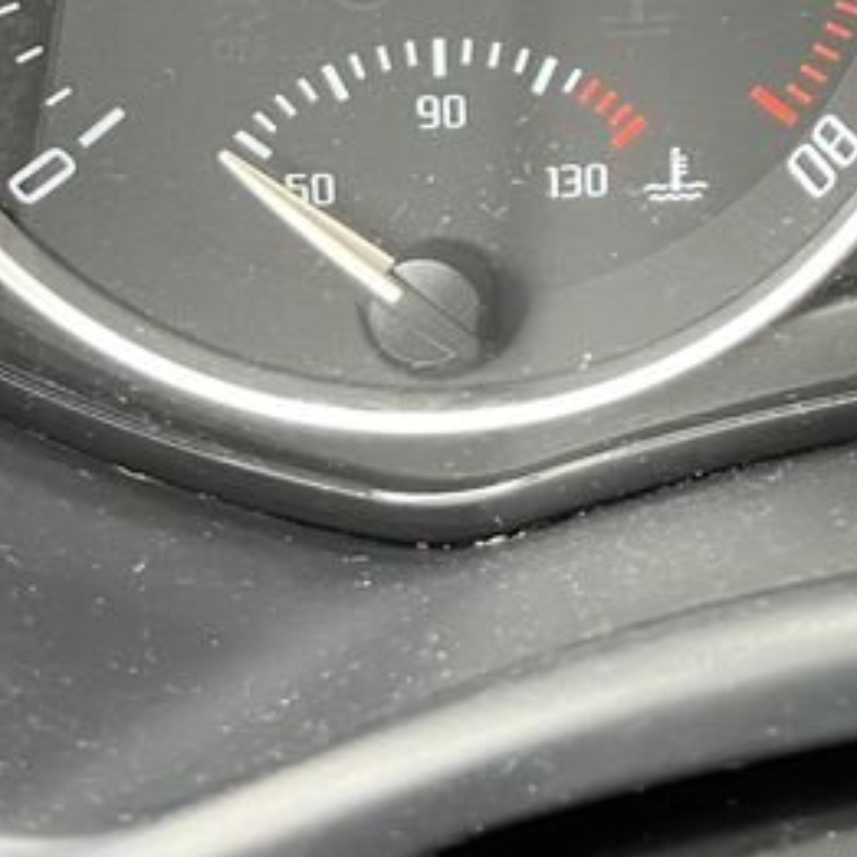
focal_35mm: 90
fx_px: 2521
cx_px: 1432
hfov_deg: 16.8
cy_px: -220
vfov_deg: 18.1
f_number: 1.6
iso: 160
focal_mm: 5.1
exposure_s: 1/60
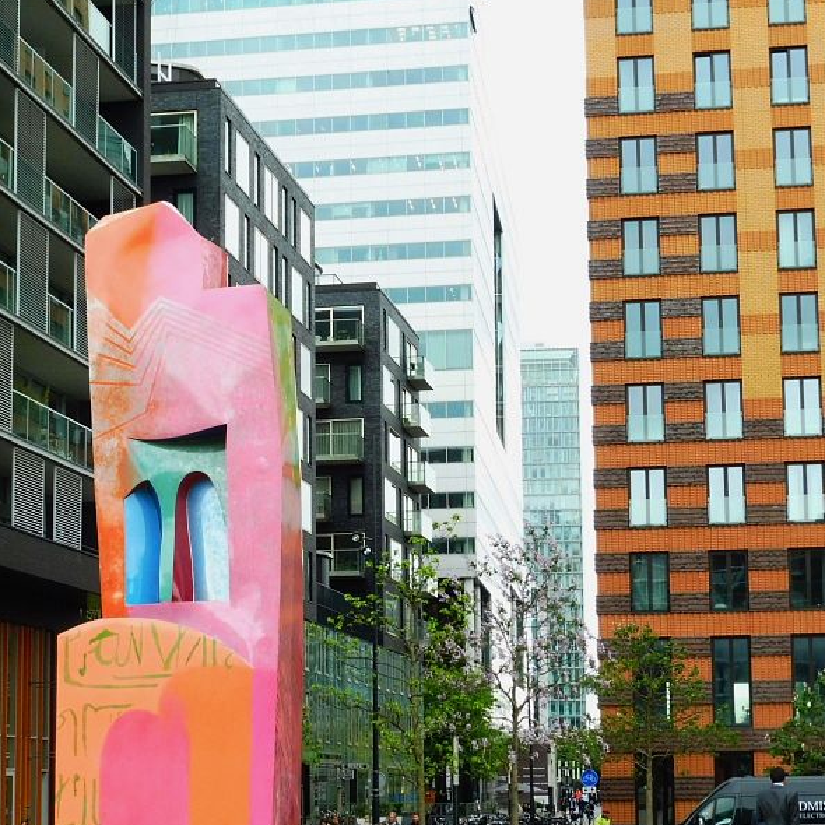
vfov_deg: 19.5
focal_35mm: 89
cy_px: 432
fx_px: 2400
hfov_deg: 19.4
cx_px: 267
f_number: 4.7
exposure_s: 1/60
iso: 160
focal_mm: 10.3
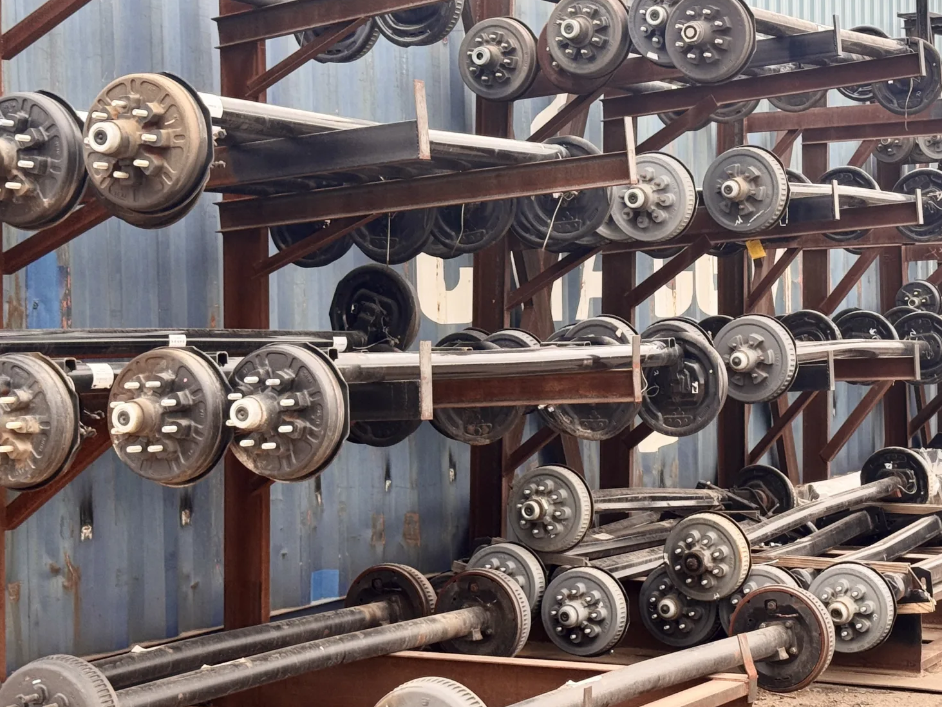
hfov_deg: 23.2
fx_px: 2286
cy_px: 337
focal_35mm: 84
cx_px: 576
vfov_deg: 17.6
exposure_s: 1/499
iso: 64
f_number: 1.78
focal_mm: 6.76
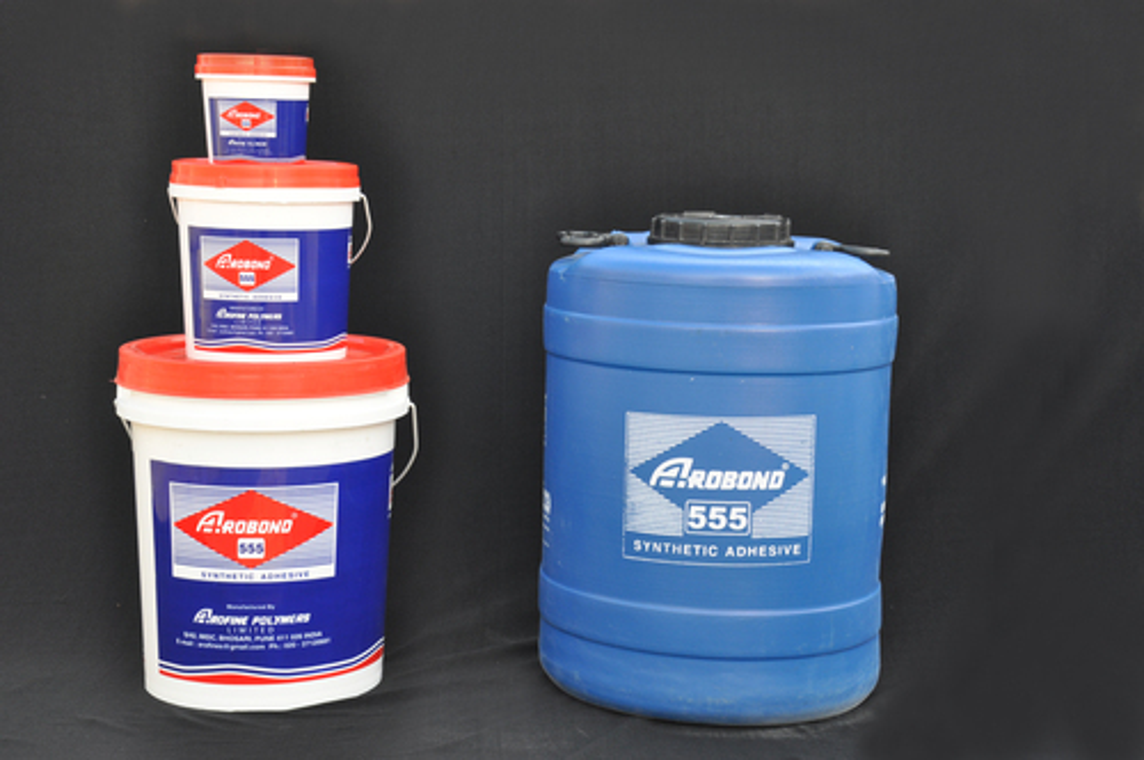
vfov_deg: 20.1
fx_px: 2142
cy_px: 380
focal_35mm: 68
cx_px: 572
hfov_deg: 29.9
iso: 400
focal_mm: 45
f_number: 8
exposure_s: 1/125
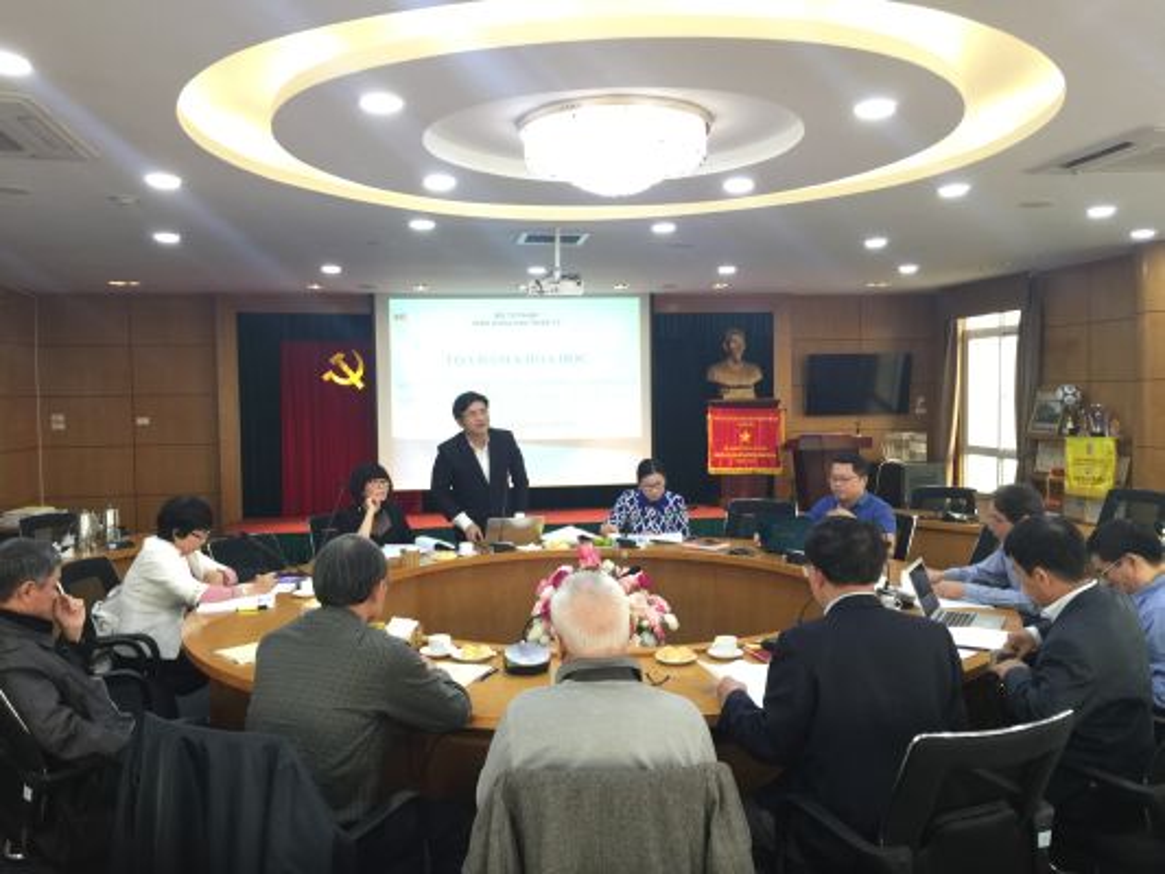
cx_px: 582
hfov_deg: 61.6
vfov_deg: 48.2
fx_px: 976
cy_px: 437
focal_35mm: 29
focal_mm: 4.15
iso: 64
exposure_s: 1/17
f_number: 2.2
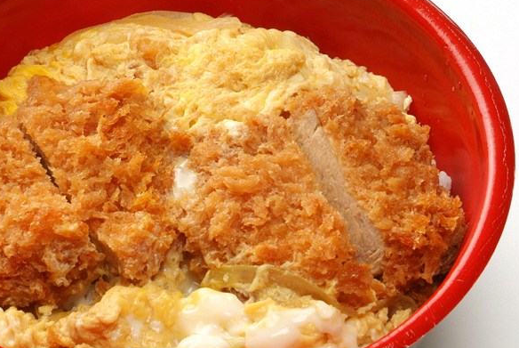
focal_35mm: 184
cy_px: 178
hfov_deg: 11.2
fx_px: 2656
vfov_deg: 7.5
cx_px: 188
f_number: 19
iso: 200
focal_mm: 70
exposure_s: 1/125
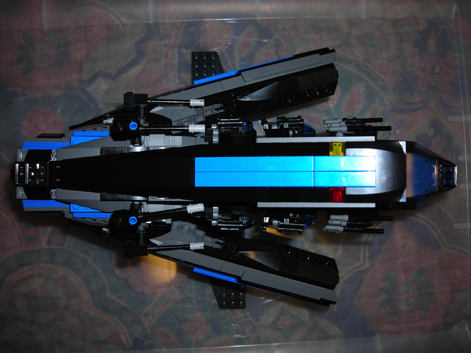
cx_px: 236
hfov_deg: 49.0
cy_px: 176
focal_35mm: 38
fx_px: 517
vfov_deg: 37.7
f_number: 3.2
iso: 50
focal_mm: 6.3
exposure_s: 1/60.1
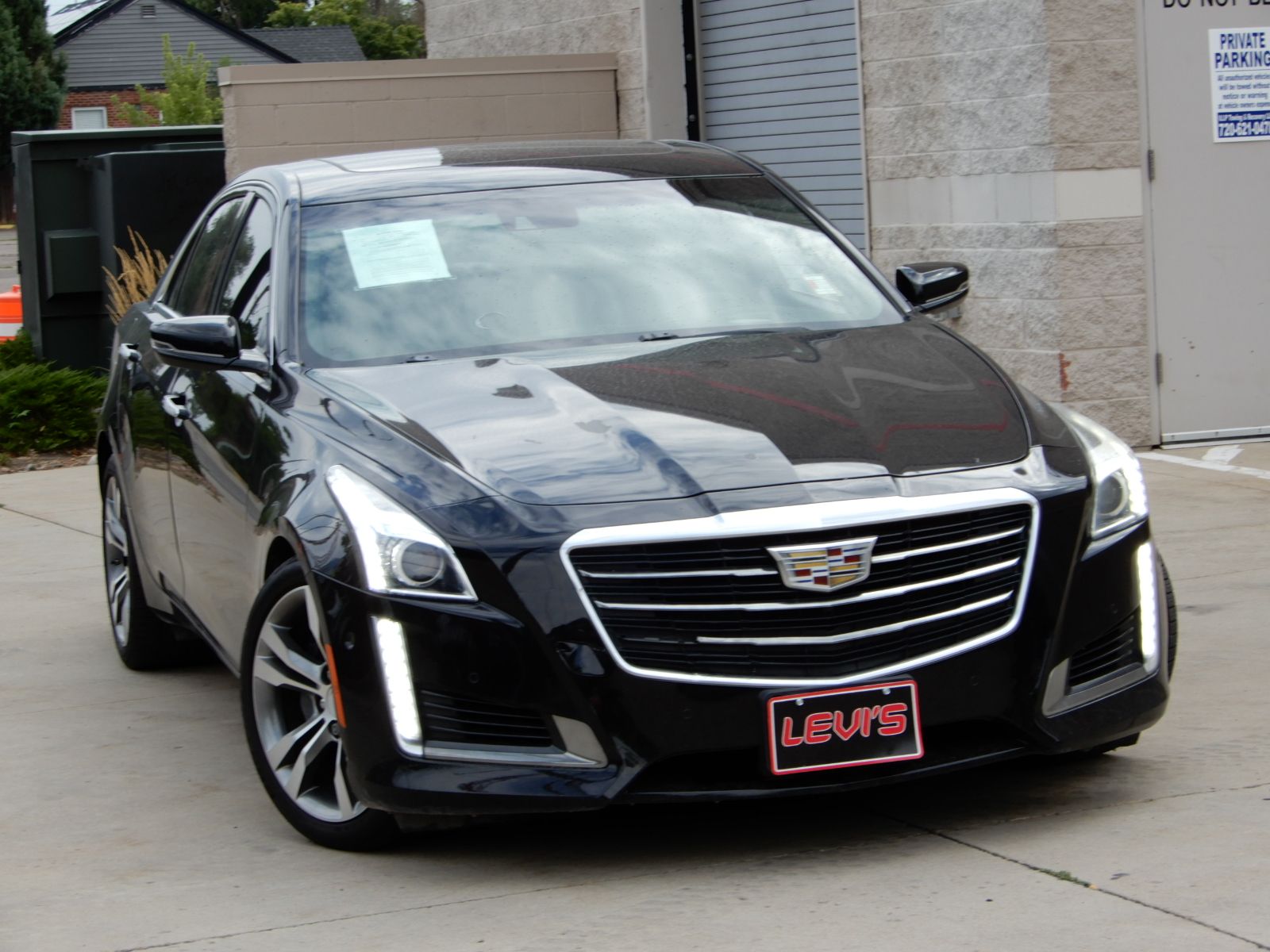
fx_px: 3485
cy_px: 476
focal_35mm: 95
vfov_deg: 15.6
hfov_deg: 20.7
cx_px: 635
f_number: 5
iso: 80
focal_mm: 16.9
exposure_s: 1/200
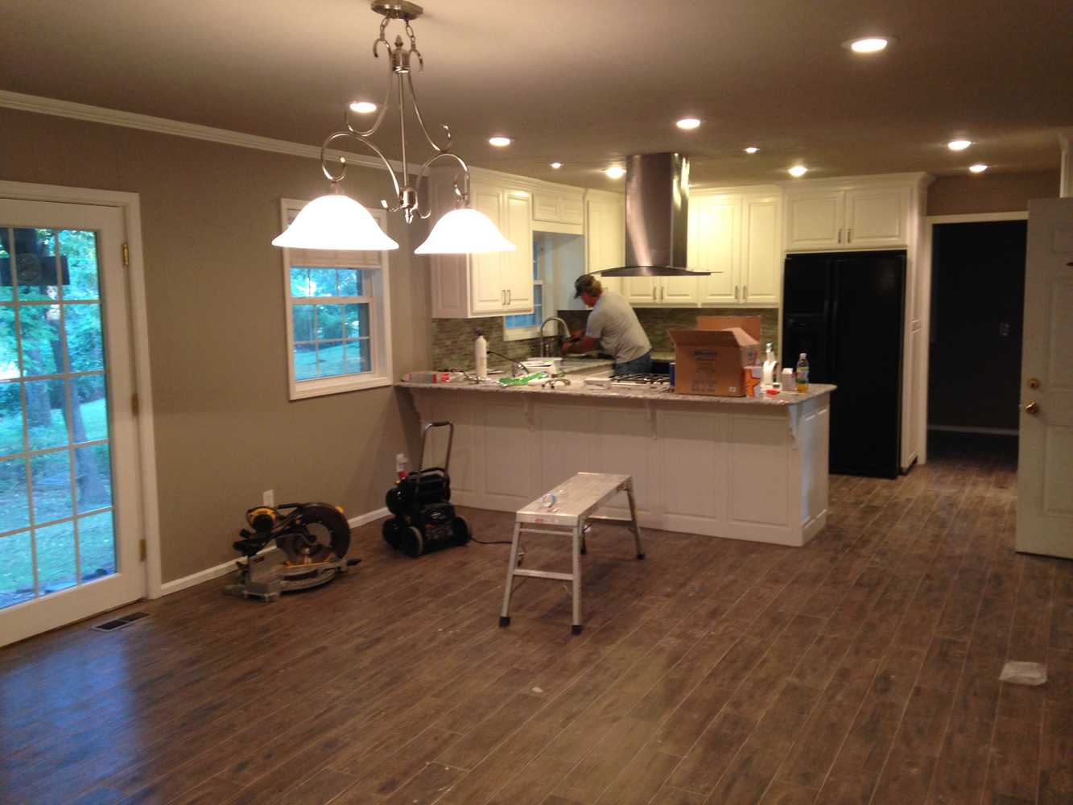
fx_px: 1023
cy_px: 402
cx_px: 536
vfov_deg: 43.0
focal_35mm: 33
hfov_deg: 55.3
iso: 125
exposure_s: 1/20
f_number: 2.4
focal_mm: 4.12
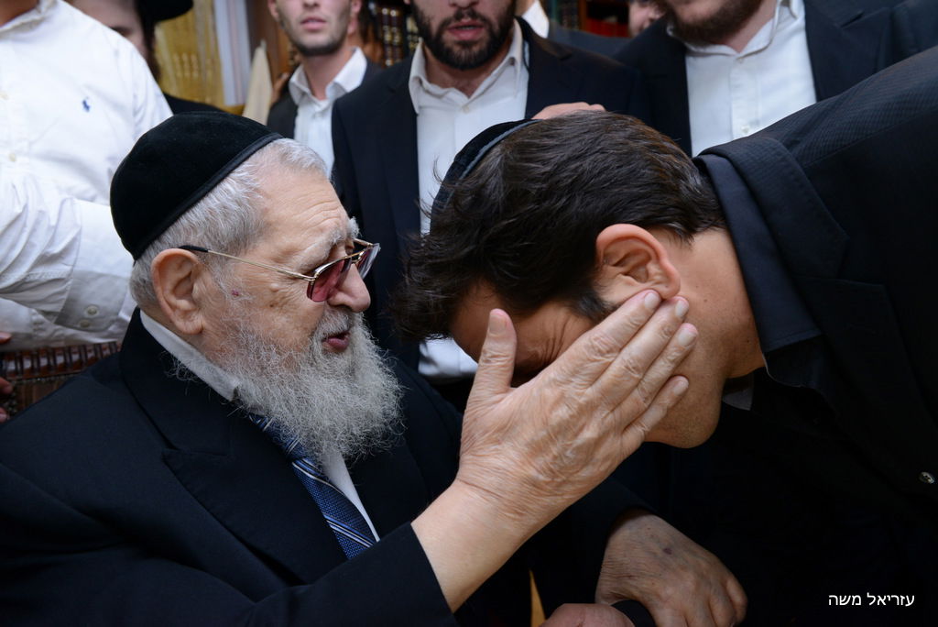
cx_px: 469
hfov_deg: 63.6
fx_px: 756
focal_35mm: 29
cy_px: 314
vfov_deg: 45.0
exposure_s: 1/80
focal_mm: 29
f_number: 5.6
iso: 1250
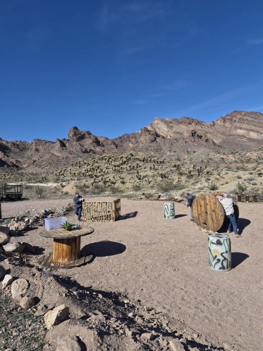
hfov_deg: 58.9
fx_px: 233
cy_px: 176
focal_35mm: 23
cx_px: 132
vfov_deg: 73.9
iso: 64
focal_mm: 5.4
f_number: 1.8
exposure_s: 1/7696
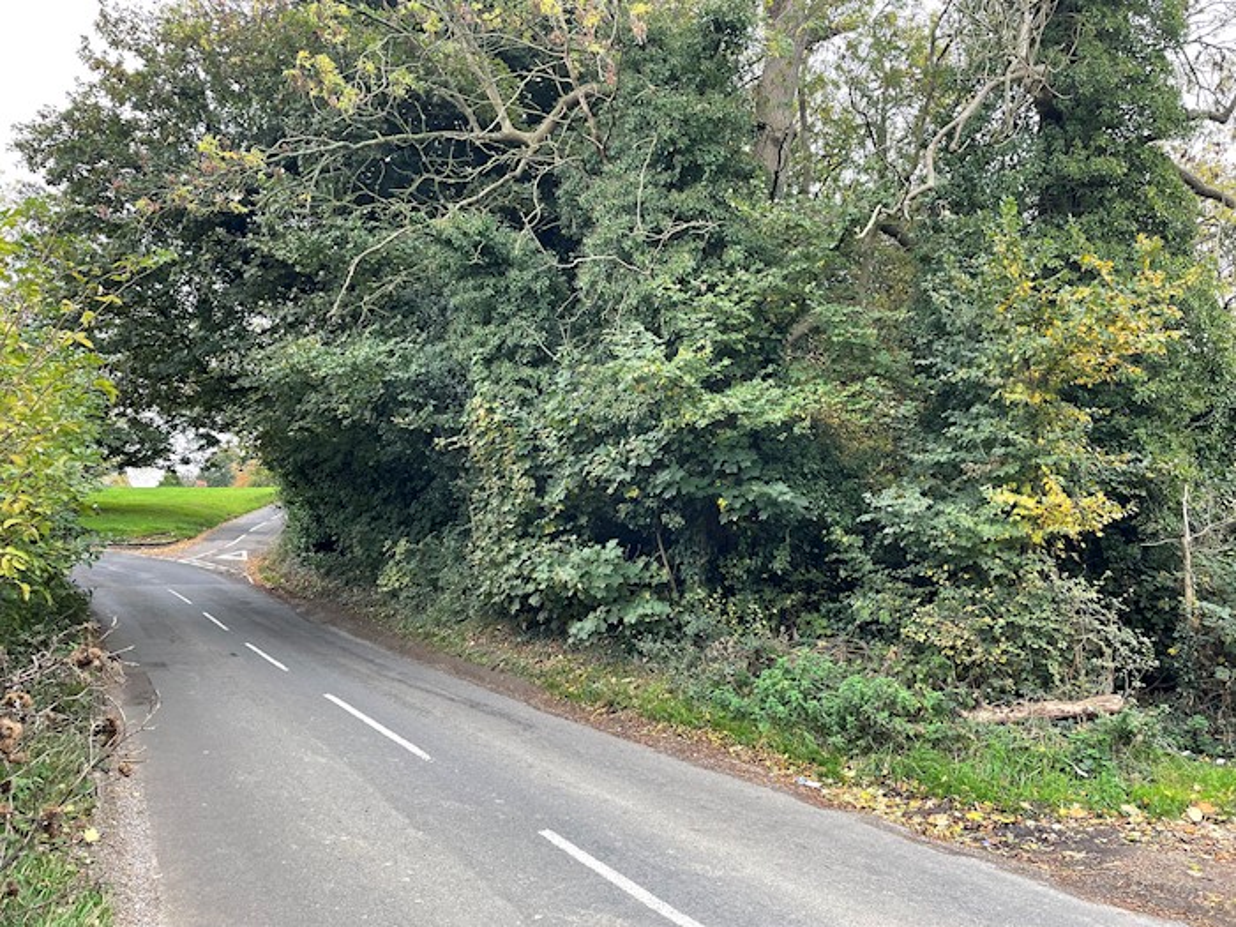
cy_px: 464
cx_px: 618
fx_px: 928
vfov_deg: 53.1
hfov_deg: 67.3
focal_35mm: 26
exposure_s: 1/121
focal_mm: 4.2
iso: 64
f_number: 1.6
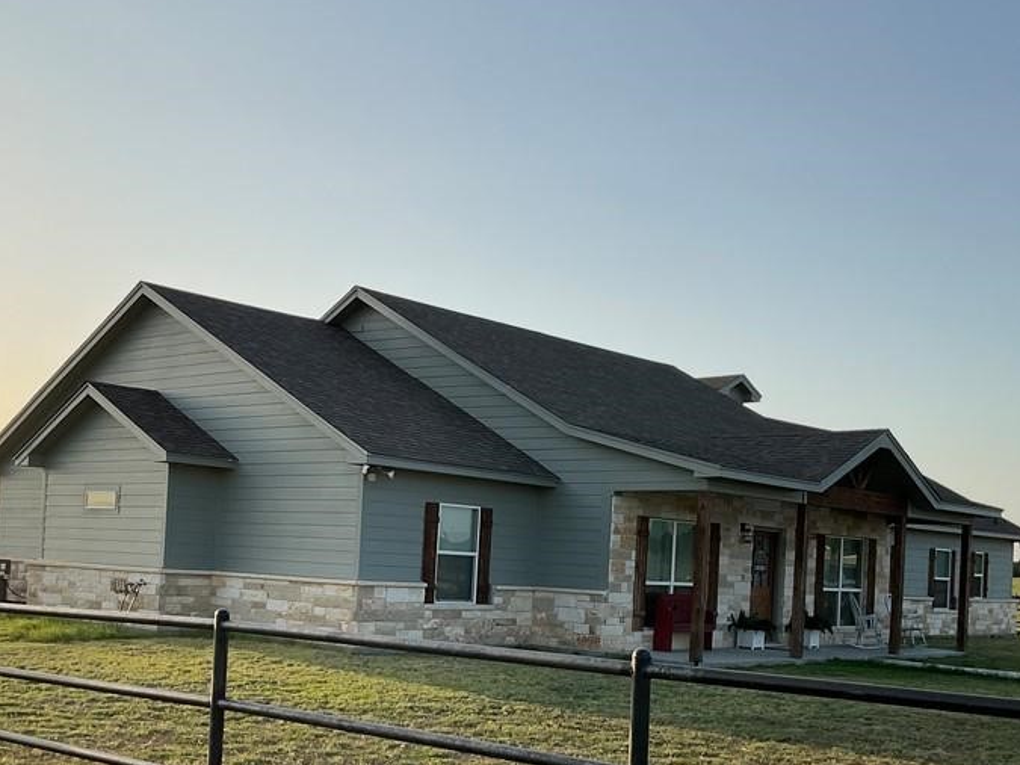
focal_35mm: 44
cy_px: 535
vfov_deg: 32.5
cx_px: 505
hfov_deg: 43.0
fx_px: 1296
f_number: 1.8
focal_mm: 3
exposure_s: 1/1342
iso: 16
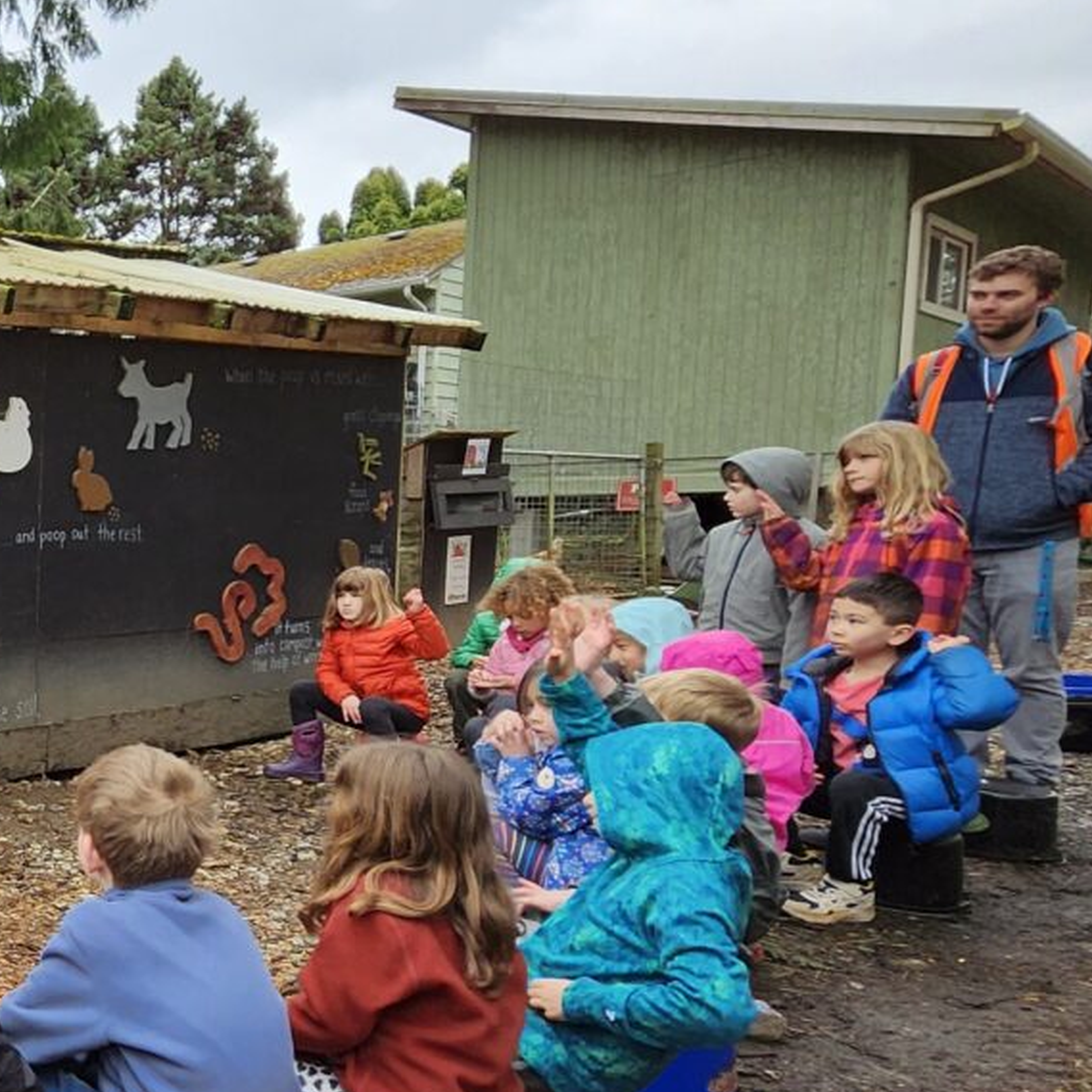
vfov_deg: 47.0
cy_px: 647
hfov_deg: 32.5
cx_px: -392
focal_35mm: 35
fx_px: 1249
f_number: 2.2
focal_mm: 1.74
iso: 40
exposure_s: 1/260
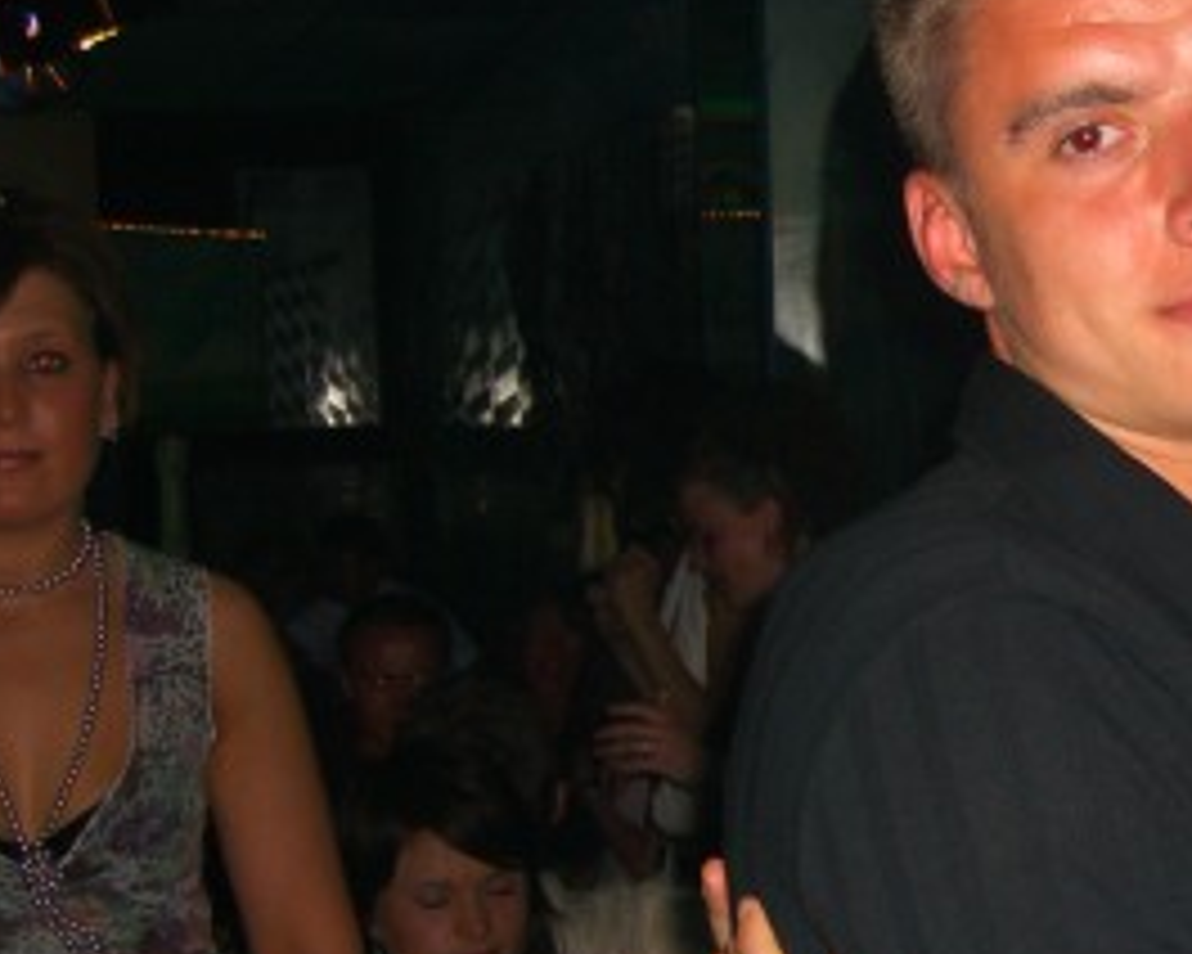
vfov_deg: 18.3
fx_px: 2963
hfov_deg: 21.9
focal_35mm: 84
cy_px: 594
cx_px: 1188
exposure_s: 1/60
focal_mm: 7.9
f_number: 2.8
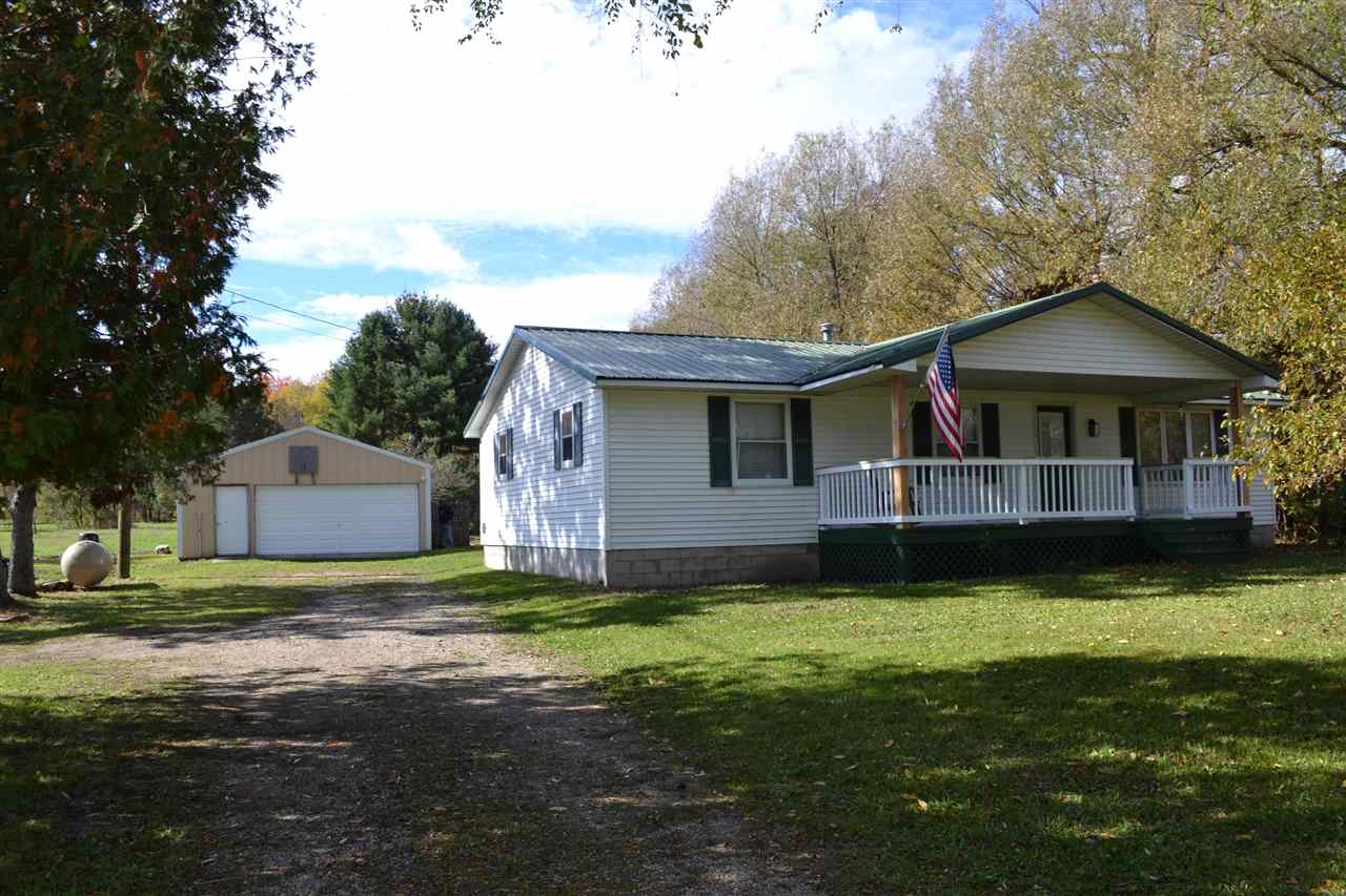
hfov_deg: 67.4
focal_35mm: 27
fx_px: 1009
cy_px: 448
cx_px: 673
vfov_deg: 47.9
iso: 100
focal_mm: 18
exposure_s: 1/200
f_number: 7.1
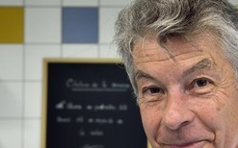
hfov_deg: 20.0
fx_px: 674
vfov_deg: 12.5
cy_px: 95
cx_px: 155
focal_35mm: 104
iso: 1600
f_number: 9
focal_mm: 60
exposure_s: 1/60
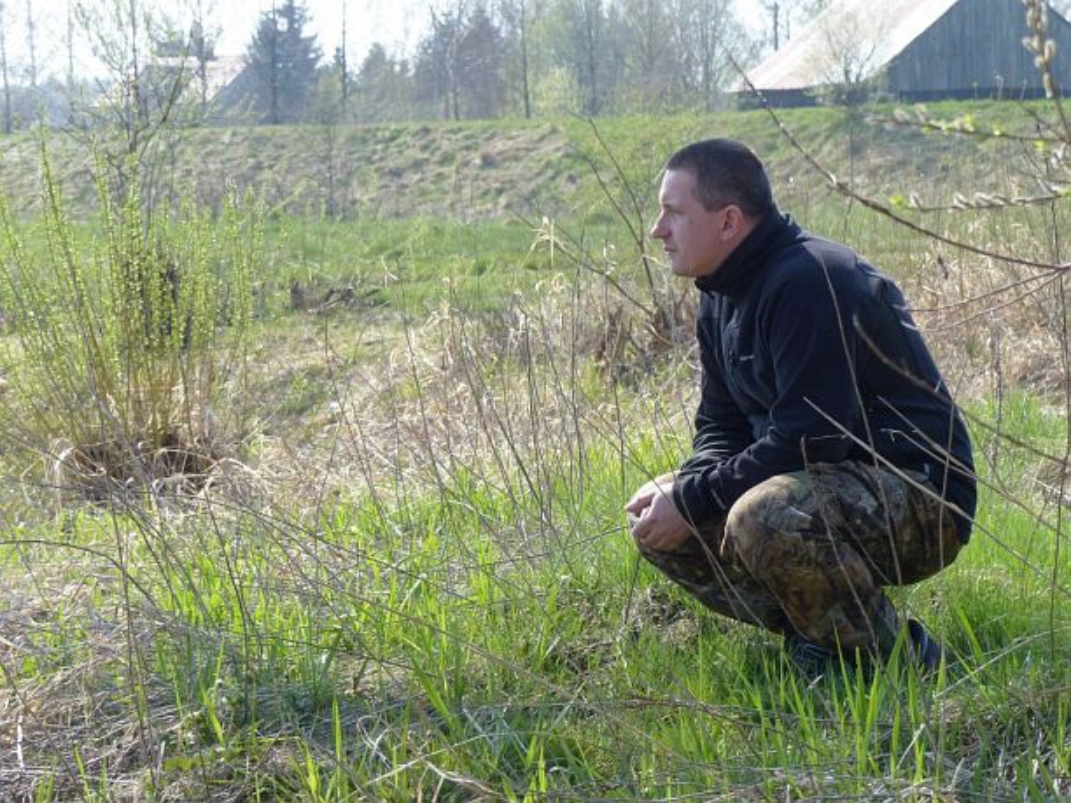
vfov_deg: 9.6
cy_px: 402
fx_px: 4796
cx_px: 536
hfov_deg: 12.7
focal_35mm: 155
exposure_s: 1/400
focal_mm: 27.8
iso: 100
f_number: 4
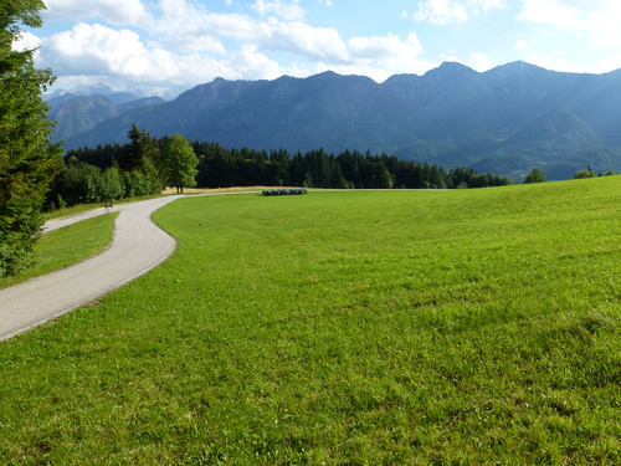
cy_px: 233
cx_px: 310
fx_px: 448
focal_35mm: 25
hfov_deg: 69.4
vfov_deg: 54.9
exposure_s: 1/500
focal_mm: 4.3
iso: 100
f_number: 4
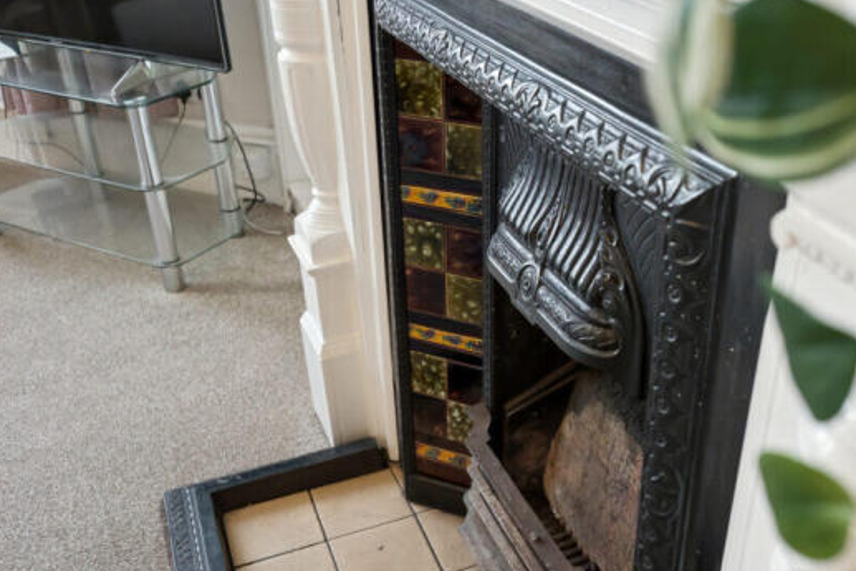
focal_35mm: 38
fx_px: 904
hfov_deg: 50.3
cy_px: 319
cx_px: 521
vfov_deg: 35.0
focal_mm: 20
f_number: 3.5
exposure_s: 1/60
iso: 1000
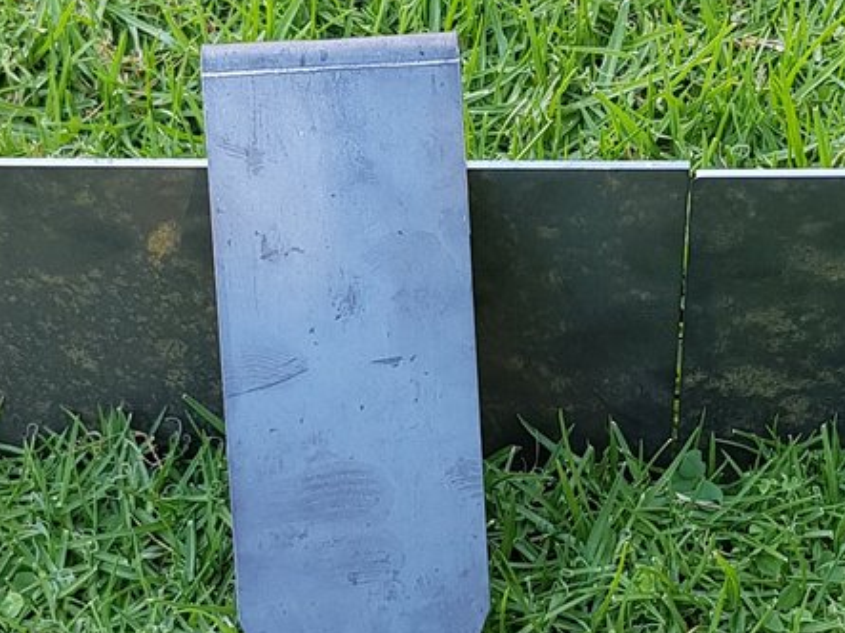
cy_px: 421
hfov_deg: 40.4
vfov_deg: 30.6
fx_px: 1147
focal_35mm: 47
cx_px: 410
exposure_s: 1/111
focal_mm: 4.2
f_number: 1.7
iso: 40
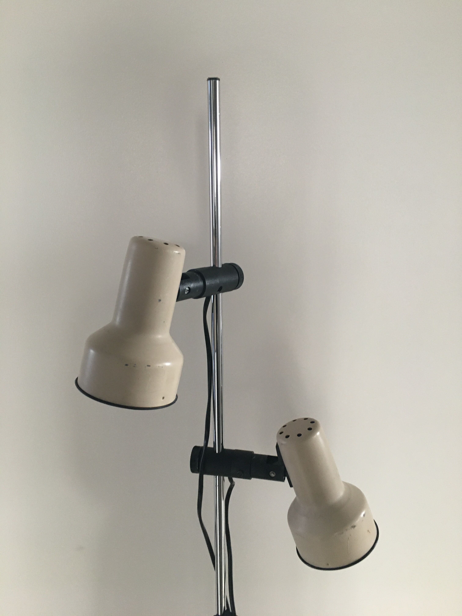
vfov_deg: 61.7
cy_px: 308
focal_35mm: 29
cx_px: 231
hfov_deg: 48.2
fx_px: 516
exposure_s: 1/33
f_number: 2.2
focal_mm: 4.15
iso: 160
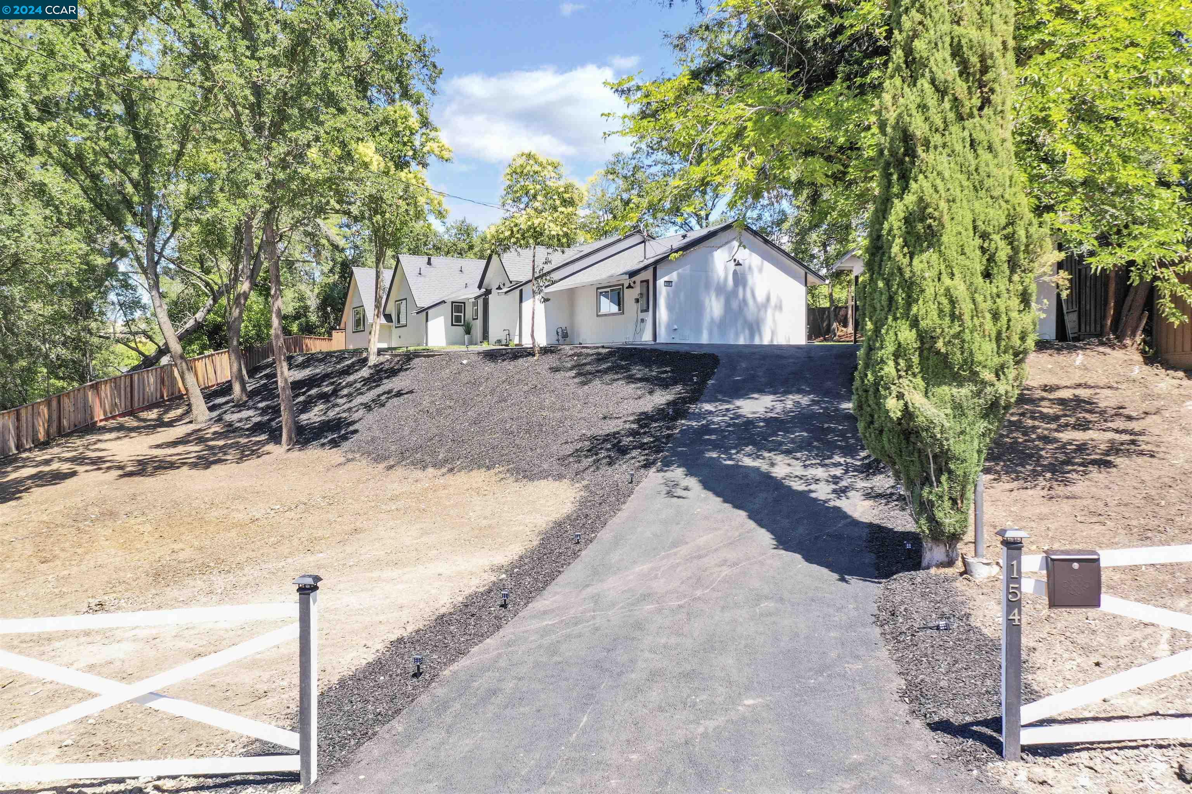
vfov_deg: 46.4
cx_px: 596
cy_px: 397
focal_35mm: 28
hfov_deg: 65.5
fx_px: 927
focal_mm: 10.26
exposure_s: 1/200
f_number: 4.5
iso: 100
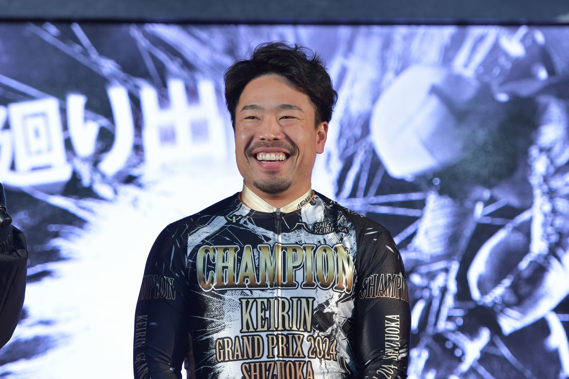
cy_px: 190
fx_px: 3082
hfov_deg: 10.5
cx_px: 284
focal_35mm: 195
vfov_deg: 7.0
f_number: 3.5
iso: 500
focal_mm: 130
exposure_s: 1/160
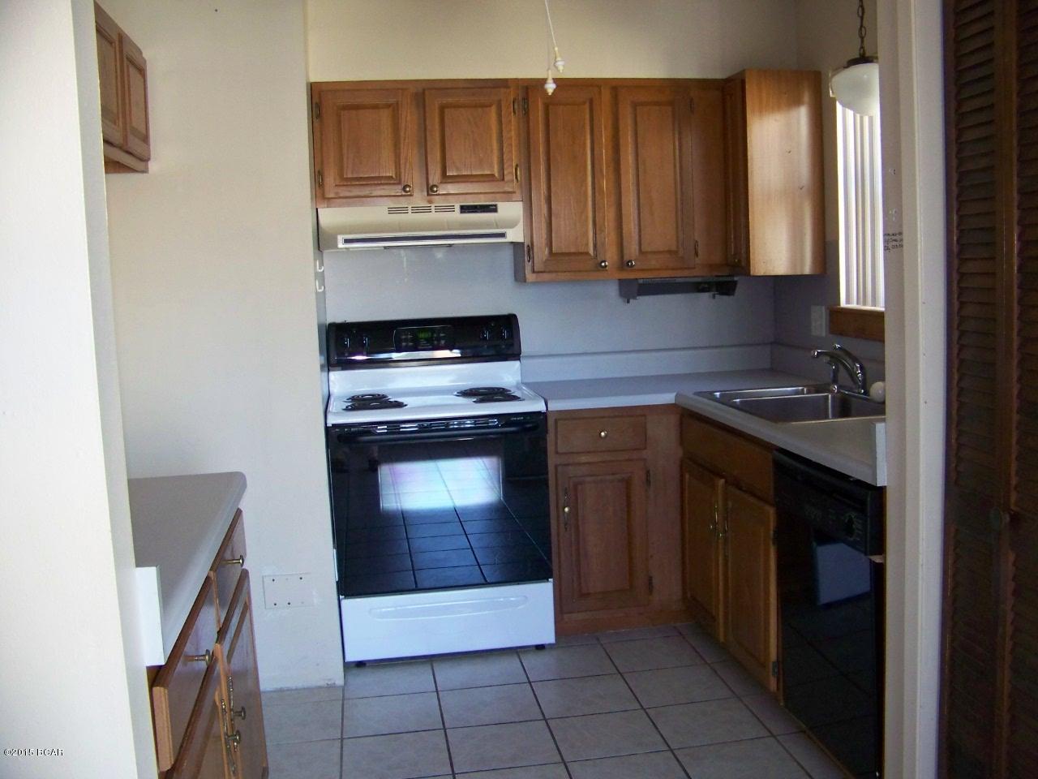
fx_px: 1080
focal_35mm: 36
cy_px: 390
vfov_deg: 39.7
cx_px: 519
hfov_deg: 51.4
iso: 200
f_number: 2.8
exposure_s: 1/30
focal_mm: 5.85
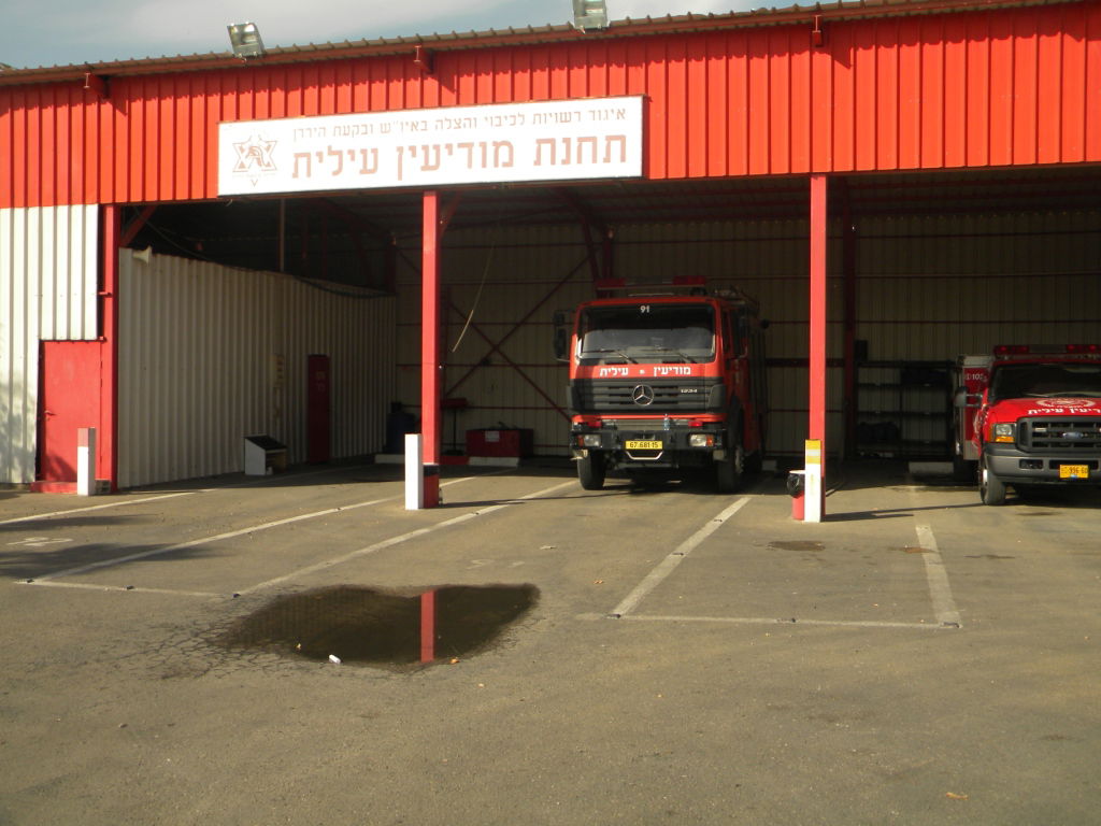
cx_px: 550
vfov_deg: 39.7
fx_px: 1145
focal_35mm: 36
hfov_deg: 51.4
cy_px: 413
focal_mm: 6.4
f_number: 7.4
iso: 80
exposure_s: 1/254
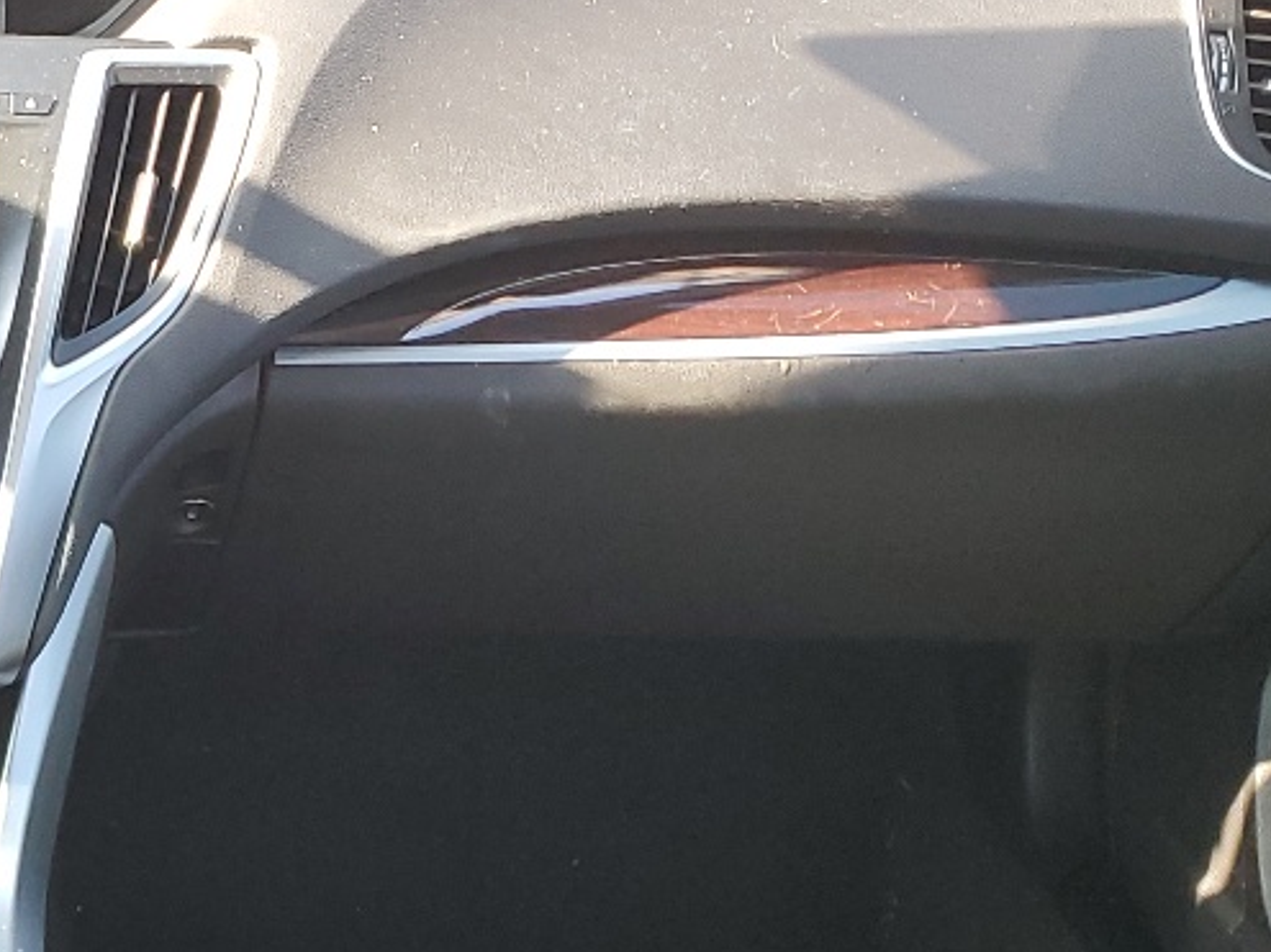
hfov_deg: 21.4
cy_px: 1065
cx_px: -306
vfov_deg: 17.0
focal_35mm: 84
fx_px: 3083
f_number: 1.5
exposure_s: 1/120
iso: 64
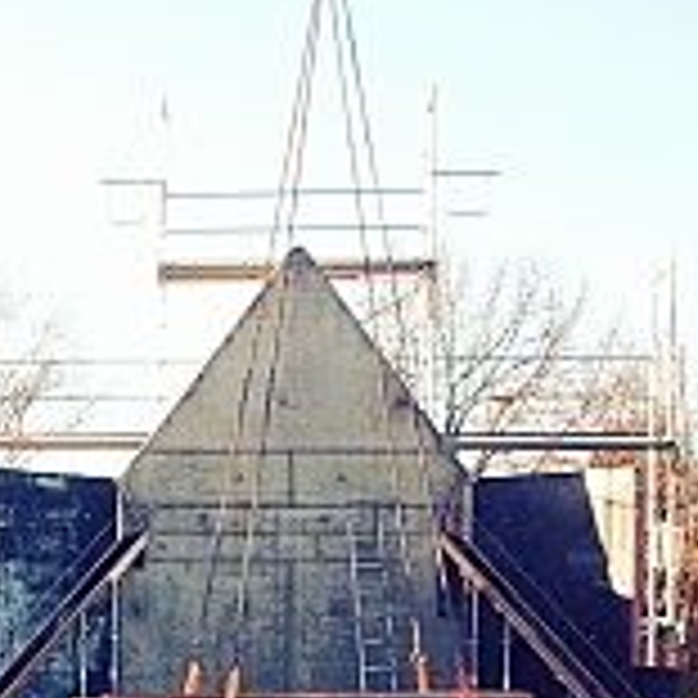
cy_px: 453
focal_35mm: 87
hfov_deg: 19.2
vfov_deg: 19.9
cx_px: -65
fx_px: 1985
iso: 40
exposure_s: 1/449
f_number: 1.7
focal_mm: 4.2
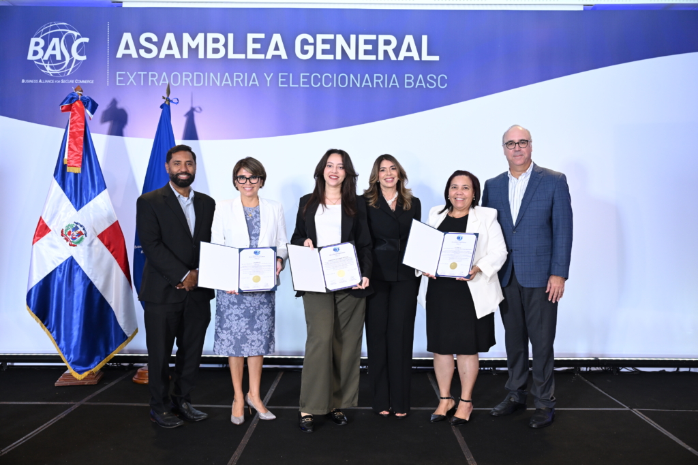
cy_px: 232
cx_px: 349
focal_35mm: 34
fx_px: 650
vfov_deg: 39.4
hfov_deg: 56.5
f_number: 3.5
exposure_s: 1/160
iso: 1250
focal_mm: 33.5
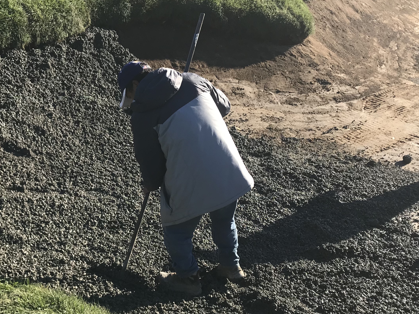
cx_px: 165
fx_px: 642
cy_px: 192
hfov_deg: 36.0
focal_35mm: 53
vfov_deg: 27.5
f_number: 1.8
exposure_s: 1/760
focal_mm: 3.99
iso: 20
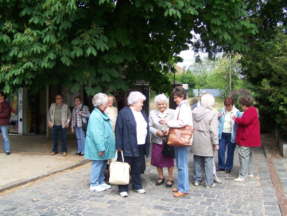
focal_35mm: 38
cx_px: 144
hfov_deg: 49.0
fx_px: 315
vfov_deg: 37.7
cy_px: 108
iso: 64
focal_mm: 6.3
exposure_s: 1/320
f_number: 2.8
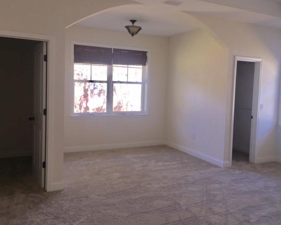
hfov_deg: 55.7
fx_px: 266
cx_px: 142
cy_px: 107
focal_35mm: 32
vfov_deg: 45.8
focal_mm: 4.15
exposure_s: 1/47
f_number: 2.2
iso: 32
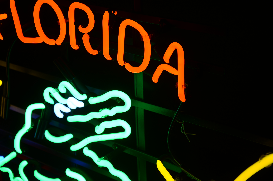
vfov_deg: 18.1
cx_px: 136
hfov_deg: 27.0
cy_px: 90
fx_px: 568
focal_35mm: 75
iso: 250
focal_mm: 50
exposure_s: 1/125
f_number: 6.3
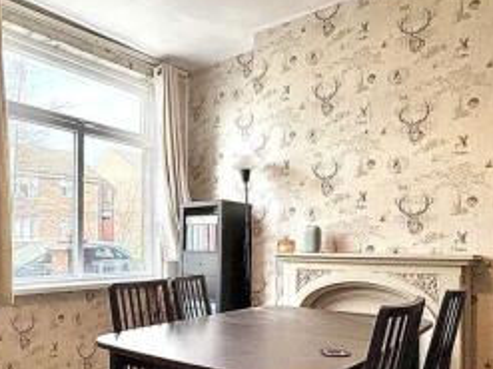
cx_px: 169
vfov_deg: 42.3
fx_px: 470
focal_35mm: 33
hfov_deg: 54.4
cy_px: 250
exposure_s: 1/108
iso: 125
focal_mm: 2.22
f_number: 2.2
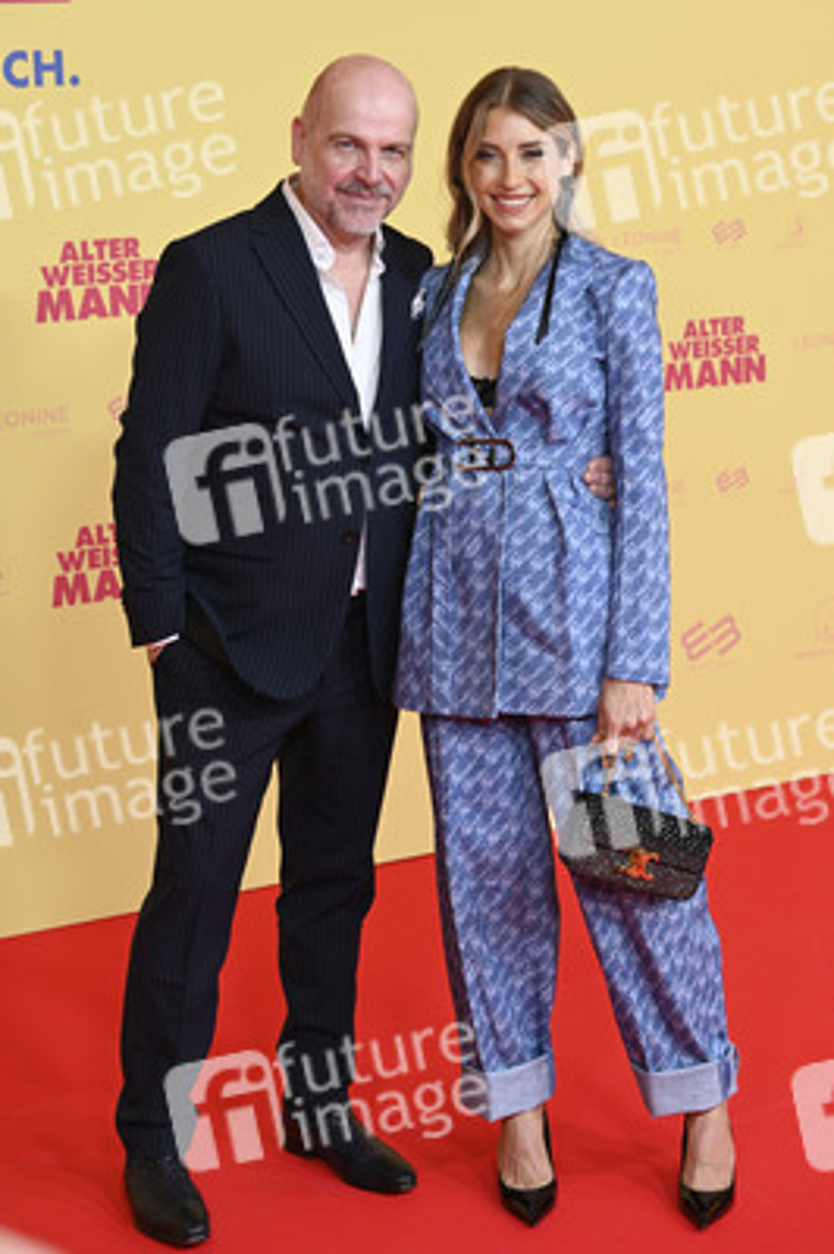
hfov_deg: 18.2
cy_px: 627
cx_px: 417
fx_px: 2611
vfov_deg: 27.0
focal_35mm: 75
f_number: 5.6
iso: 400
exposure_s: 1/160
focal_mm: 75
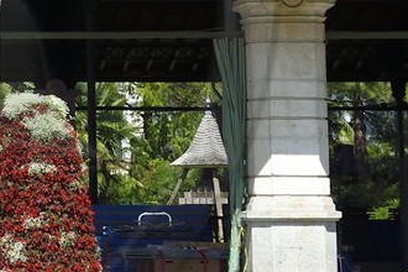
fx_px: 2085
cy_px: -36
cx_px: -235
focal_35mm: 184
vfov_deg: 7.4
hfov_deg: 10.7
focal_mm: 38
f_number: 11
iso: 200
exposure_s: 1/250
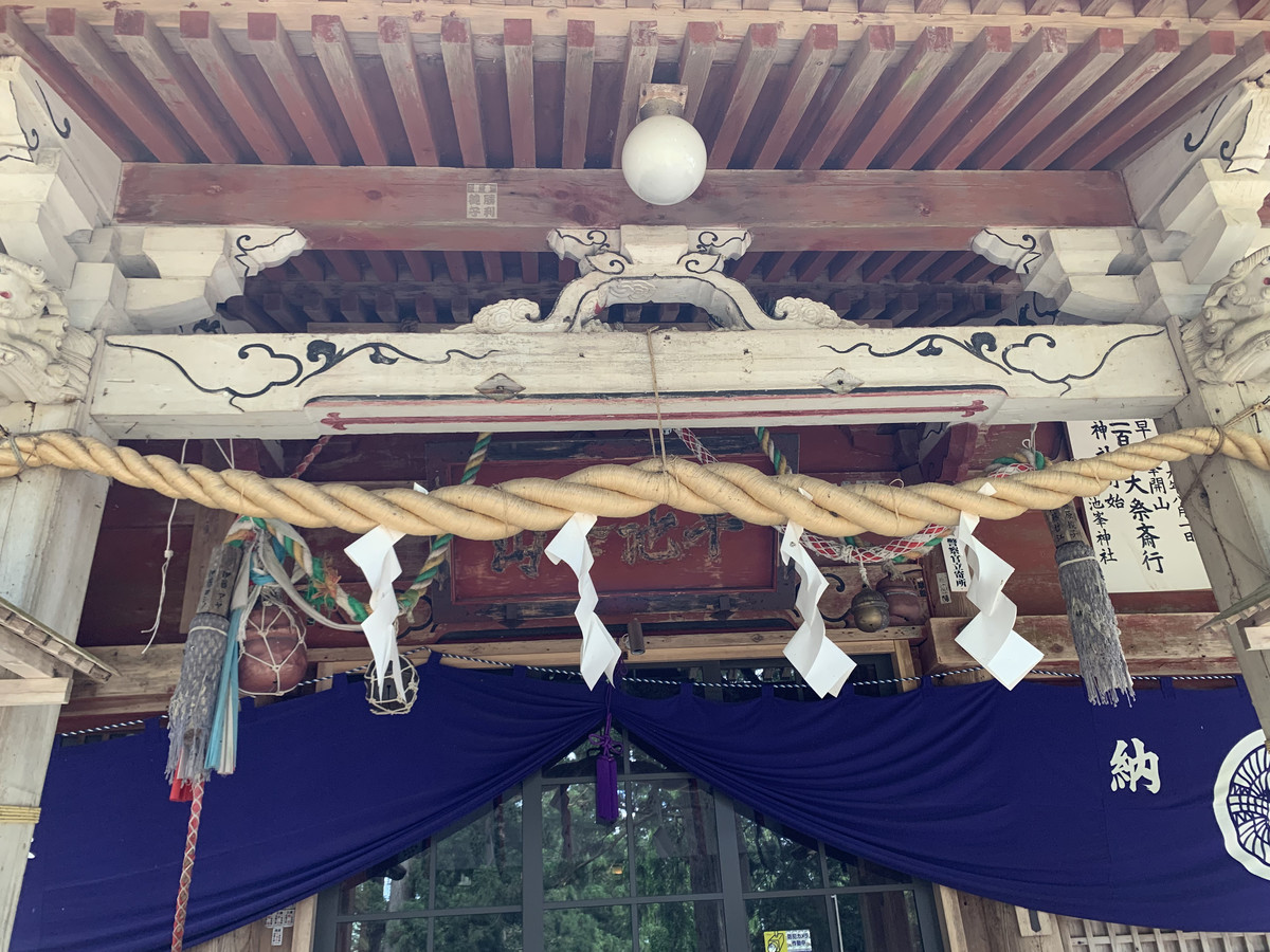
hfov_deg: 67.3
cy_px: 476
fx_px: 954
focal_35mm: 26
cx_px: 635
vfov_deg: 53.1
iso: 100
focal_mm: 4.25
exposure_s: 1/68
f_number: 1.8
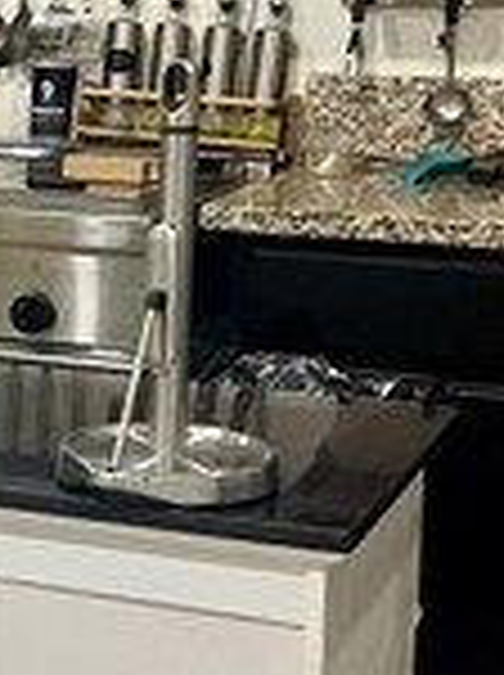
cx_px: -315
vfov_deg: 17.8
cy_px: 315
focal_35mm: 111
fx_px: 2161
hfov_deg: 12.5
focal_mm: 5.7
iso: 160
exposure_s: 1/60
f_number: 1.5
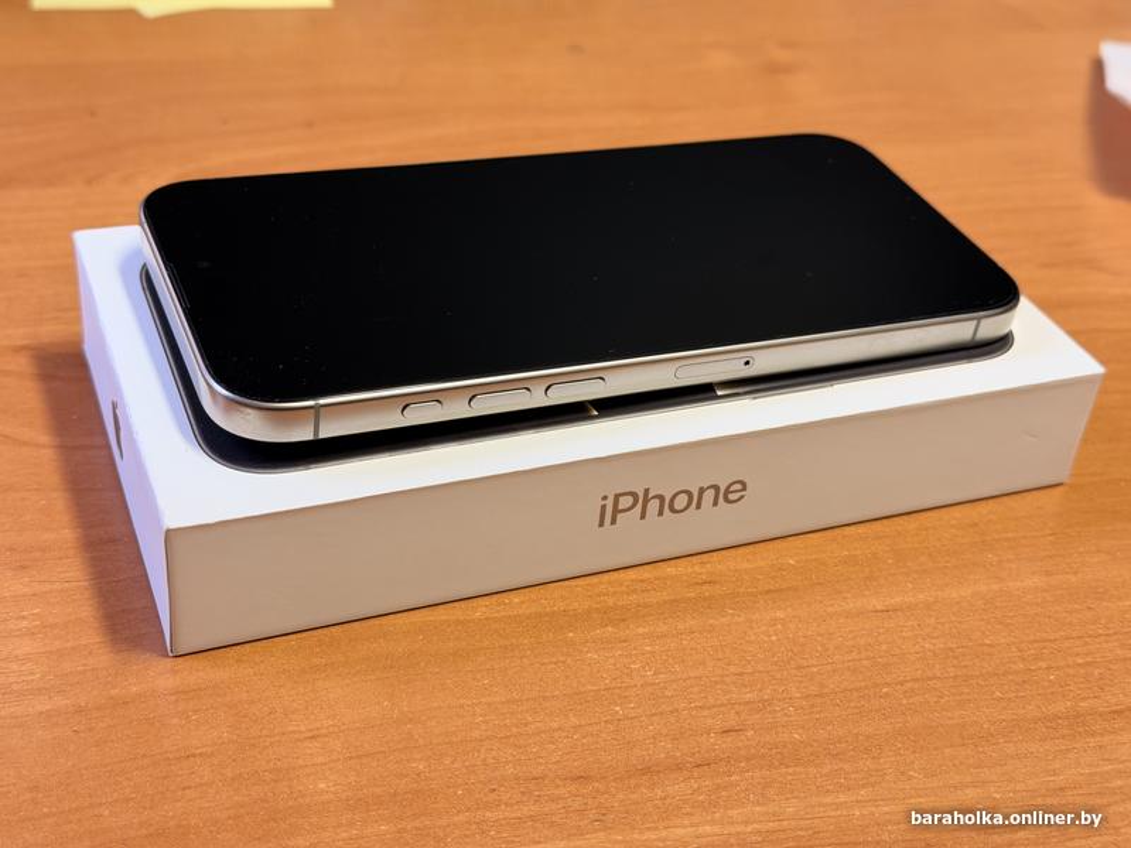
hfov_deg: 39.7
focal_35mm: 48
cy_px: 424
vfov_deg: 30.3
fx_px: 1568
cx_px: 566
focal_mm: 6.76
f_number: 1.78
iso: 160
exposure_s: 1/53
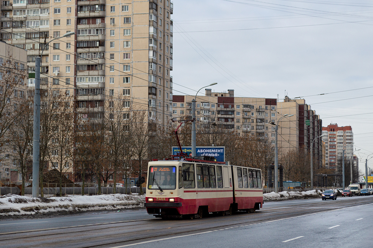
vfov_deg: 18.9
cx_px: 186
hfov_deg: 28.1
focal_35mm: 72
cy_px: 124
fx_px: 745
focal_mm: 48
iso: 140
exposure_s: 1/500
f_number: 5.6
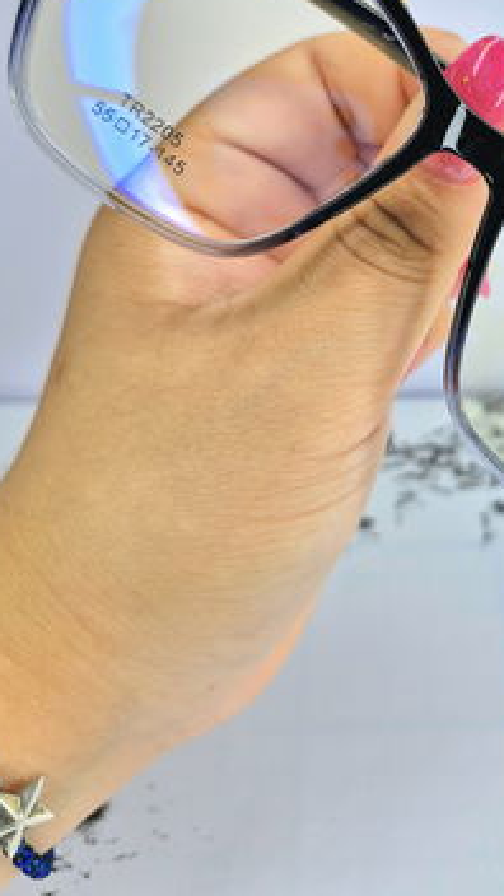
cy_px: 274
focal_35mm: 38
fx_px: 903
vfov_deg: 51.4
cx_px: 438
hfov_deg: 30.1
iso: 50
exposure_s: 1/476
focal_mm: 5.54
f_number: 1.8
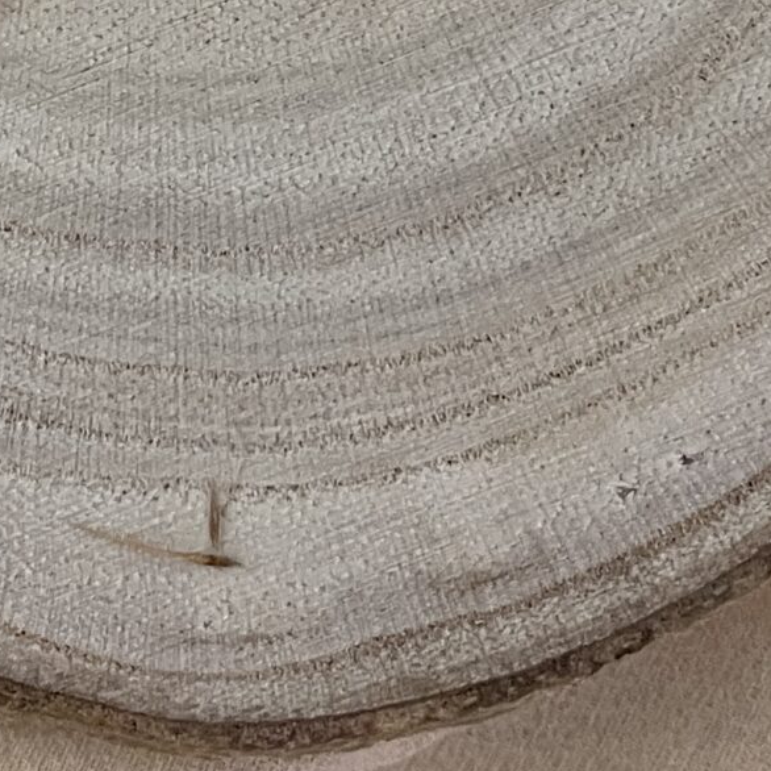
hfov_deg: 16.5
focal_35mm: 104
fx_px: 2621
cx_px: 91
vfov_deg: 14.4
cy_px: -682
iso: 250
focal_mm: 5.1
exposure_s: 1/60
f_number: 1.6
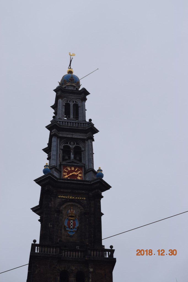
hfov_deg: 18.9
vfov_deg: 28.1
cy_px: 141
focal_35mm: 72
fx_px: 564
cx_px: 94
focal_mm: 48
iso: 400
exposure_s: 1/250
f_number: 8
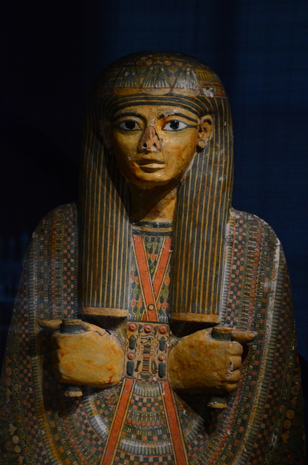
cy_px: 232
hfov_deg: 20.5
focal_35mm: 66
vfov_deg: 30.6
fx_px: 850
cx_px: 154
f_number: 4.8
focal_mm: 44
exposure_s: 1/20
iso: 2500
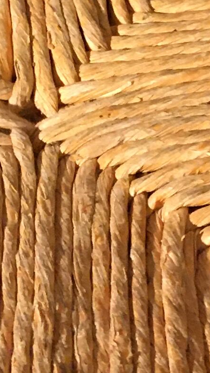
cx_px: 15
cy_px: 484
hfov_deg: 7.5
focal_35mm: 162
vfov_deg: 12.8
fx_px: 1604
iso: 200
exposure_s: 1/20
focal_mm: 4.15
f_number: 2.2
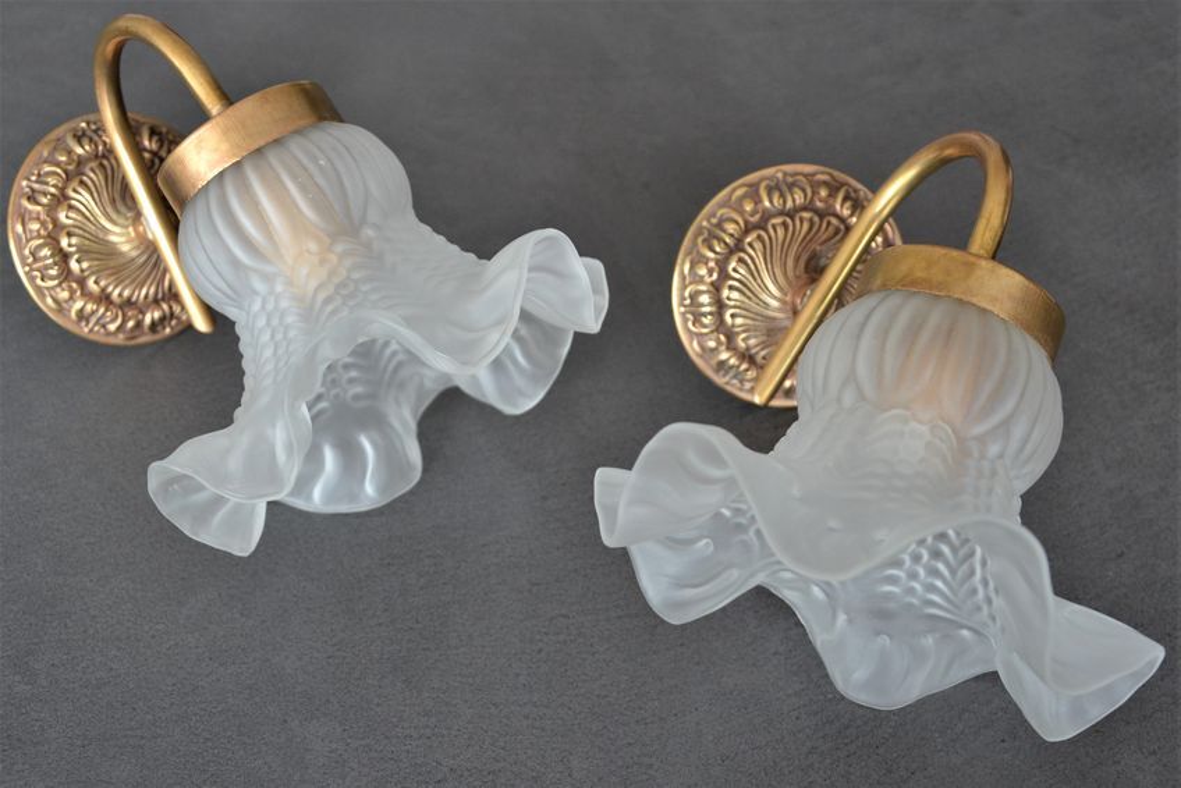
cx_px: 590
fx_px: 1575
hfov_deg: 41.1
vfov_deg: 28.1
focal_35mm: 48
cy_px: 394
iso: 640
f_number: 4.2
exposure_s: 1/60
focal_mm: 32
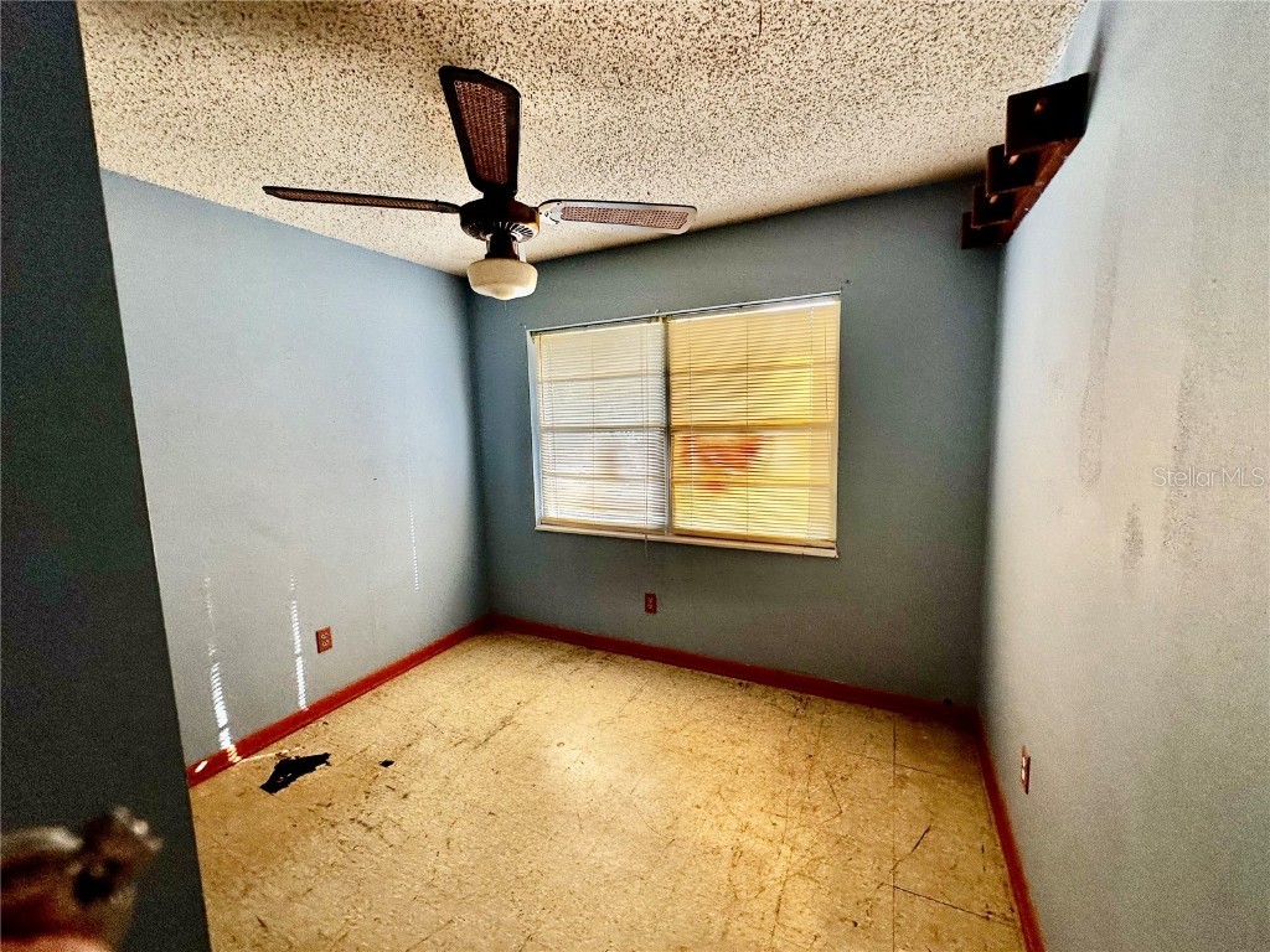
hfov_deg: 102.1
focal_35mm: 14
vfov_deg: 85.7
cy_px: 476
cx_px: 635
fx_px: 514
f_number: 2.2
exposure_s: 1/120
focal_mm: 2.22
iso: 100
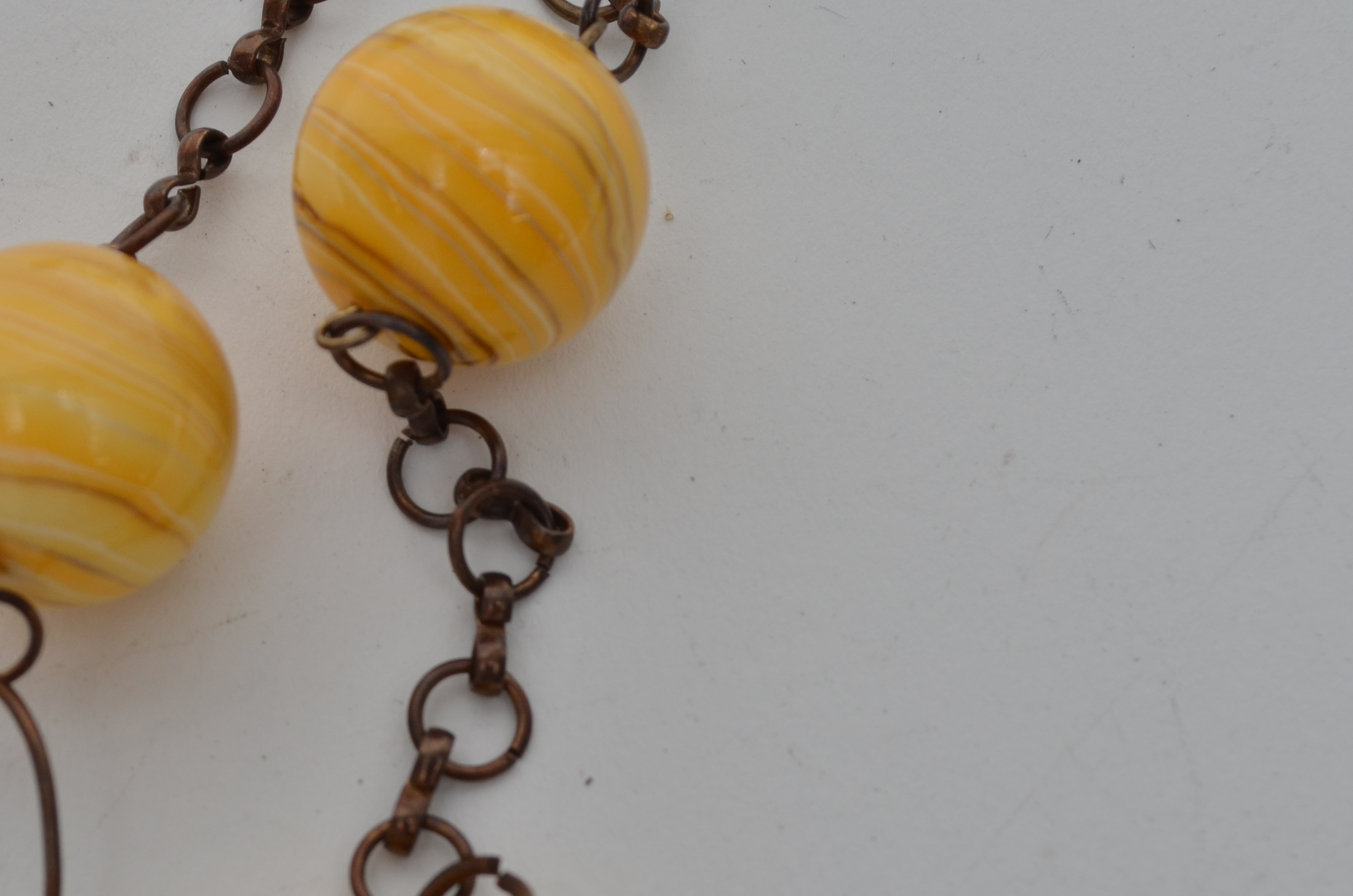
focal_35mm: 101
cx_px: 434
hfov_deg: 20.2
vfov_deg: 13.4
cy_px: 672
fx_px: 3788
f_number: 6.7
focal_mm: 40
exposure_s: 1/180
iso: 250
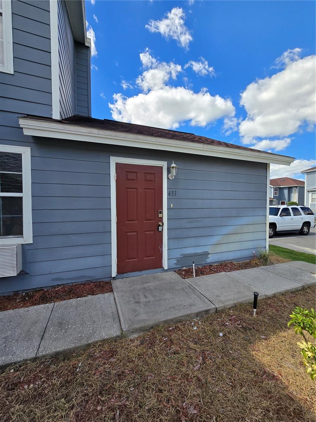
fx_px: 158
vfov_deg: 106.2
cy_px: 211
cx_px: 158
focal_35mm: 13
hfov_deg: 89.9
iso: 50
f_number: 2.2
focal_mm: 2.2
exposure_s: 1/1571
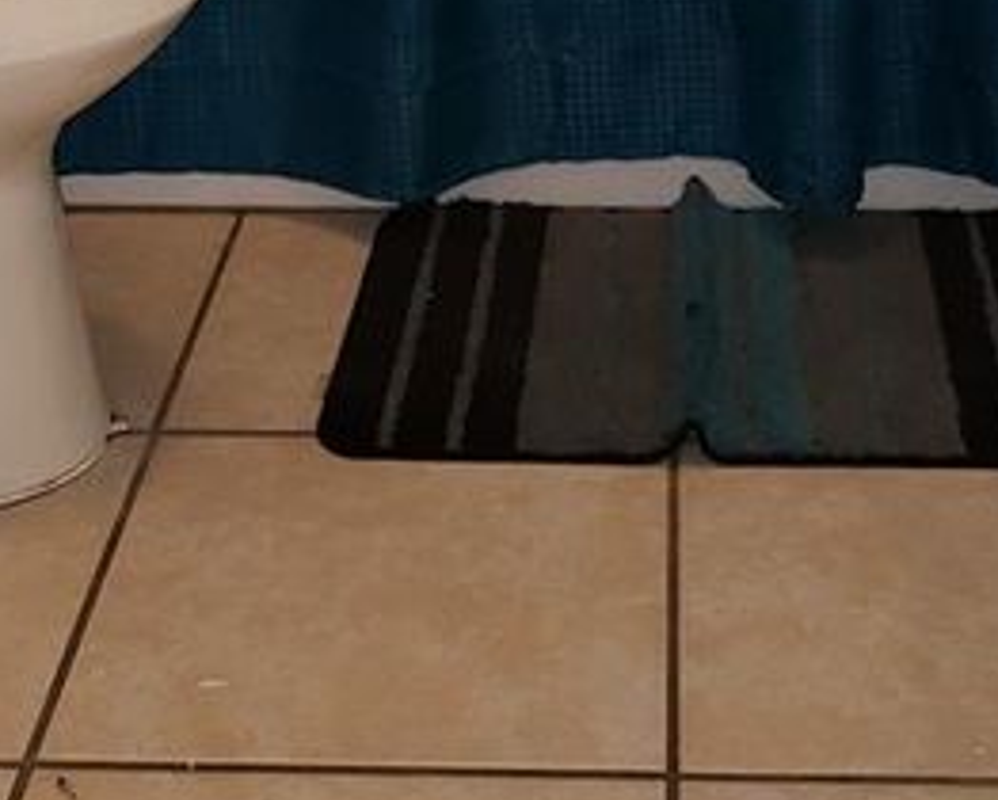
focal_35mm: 84
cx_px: 583
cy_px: -448
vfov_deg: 16.5
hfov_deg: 22.7
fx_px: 2483
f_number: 1.5
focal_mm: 4.3
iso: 100
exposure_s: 1/40
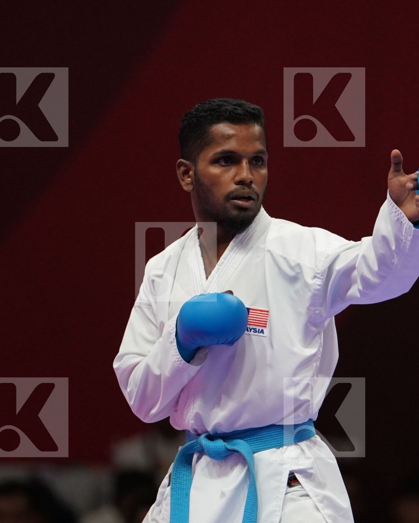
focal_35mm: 586
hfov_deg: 2.6
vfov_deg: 3.3
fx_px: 9082
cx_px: 324
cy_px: 262
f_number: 4
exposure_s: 1/1000
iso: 3200
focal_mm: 277
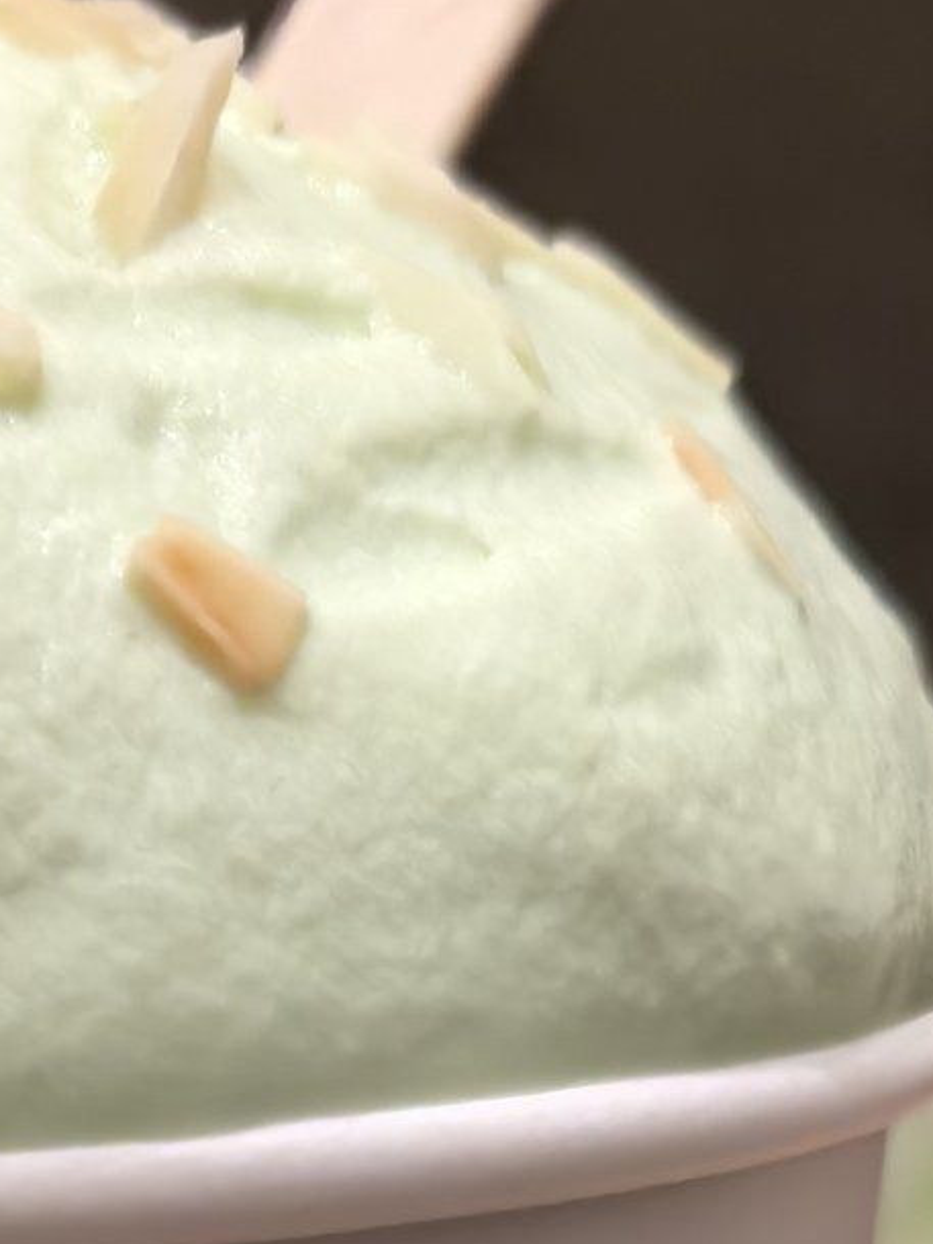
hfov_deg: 12.0
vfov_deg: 14.9
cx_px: -131
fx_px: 4347
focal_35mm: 121
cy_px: 1987
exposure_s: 1/100
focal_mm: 5.75
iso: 125
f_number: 2
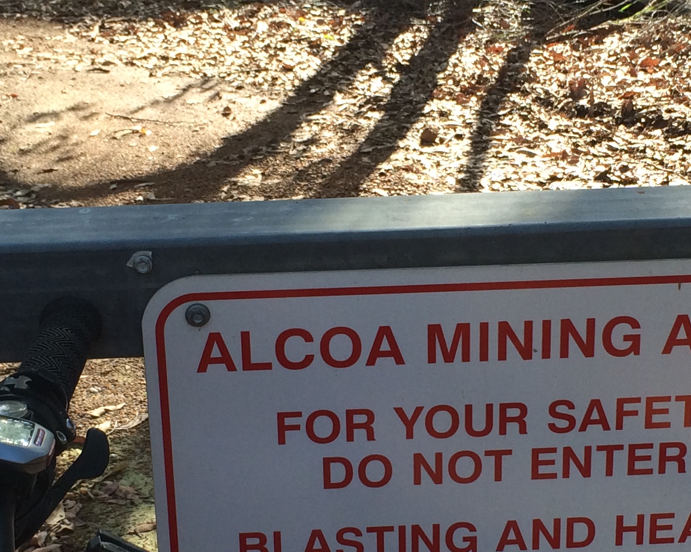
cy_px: 377
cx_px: 422
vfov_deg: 18.4
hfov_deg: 23.0
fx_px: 1697
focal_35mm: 83
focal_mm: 4.12
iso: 32
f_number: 2.2
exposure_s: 1/351
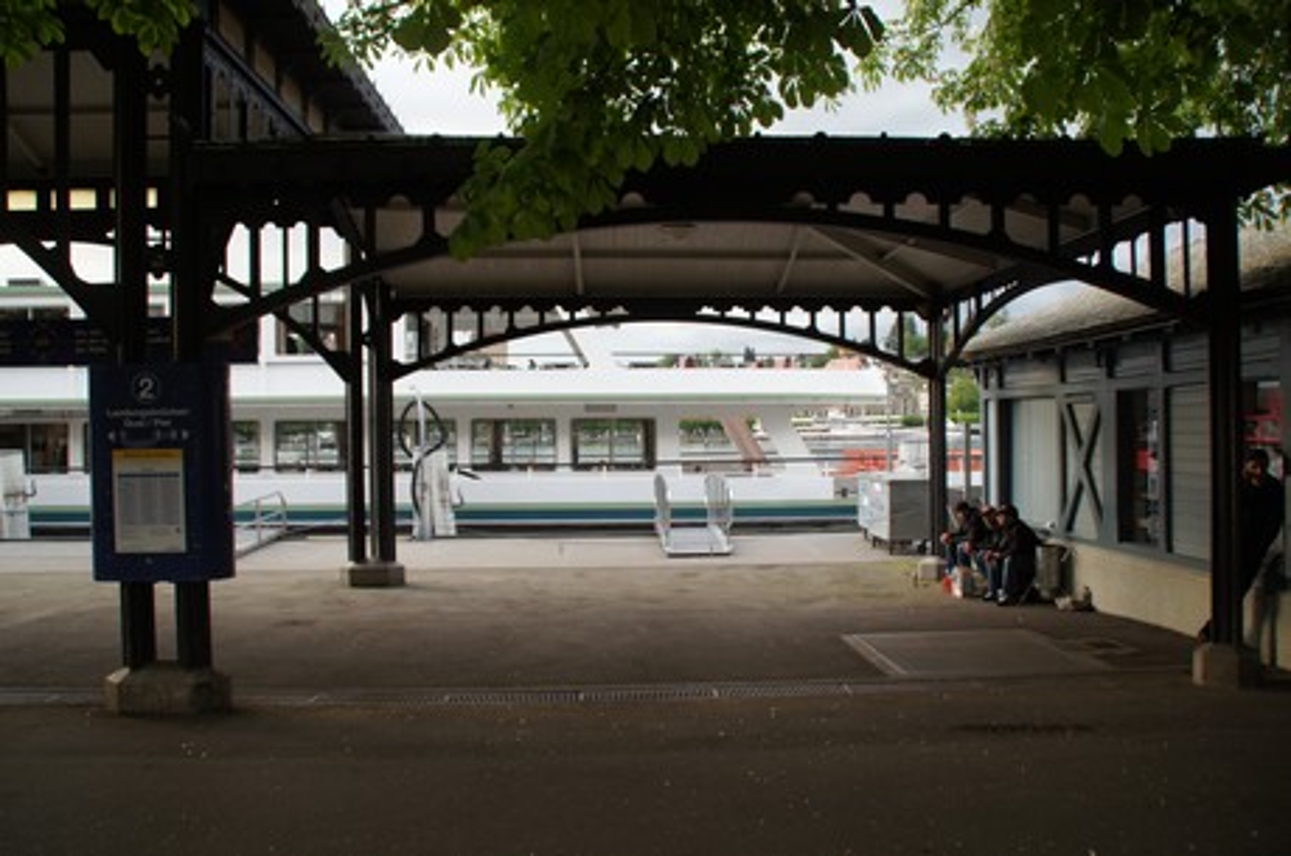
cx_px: 646
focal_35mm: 27
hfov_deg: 67.5
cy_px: 428
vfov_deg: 47.8
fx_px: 967
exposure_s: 1/60
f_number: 4.5
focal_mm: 18
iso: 100
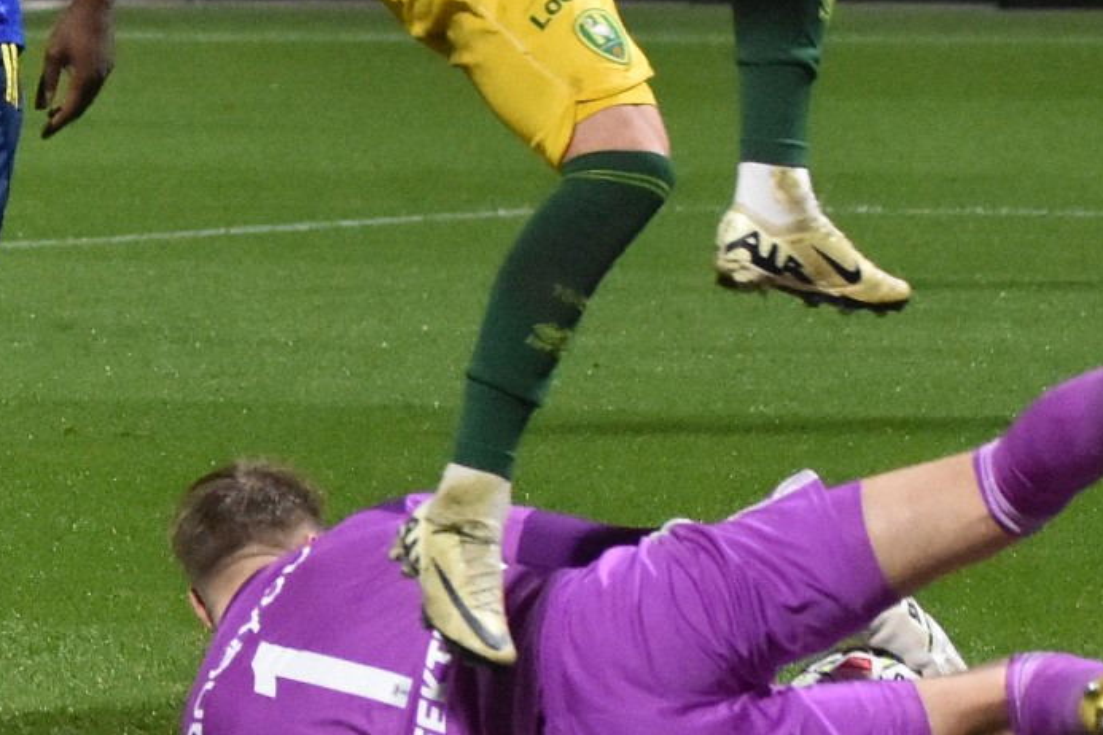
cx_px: 396
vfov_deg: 4.7
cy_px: 111
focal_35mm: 291
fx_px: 8915
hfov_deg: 7.1
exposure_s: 1/640
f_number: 2.8
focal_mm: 70
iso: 2500
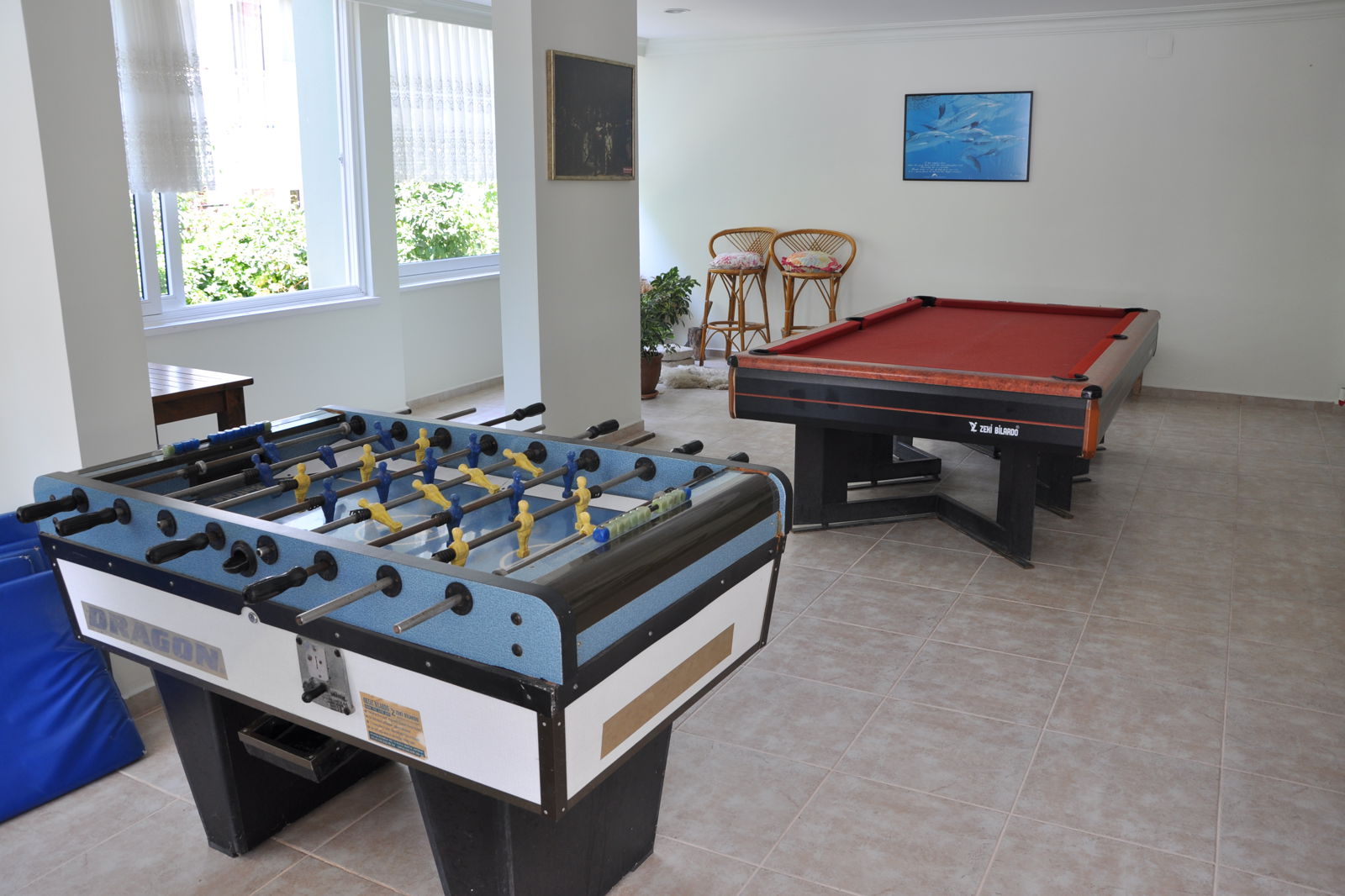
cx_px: 672
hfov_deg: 67.4
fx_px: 1008
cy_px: 448
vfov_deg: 47.9
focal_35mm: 27
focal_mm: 18
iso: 200
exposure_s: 1/30
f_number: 5.6
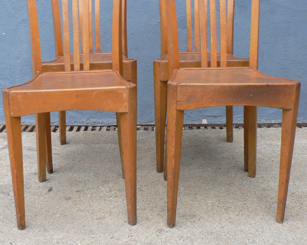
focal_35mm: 50
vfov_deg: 30.2
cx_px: 132
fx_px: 454
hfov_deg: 37.3
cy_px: 98
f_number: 2.8
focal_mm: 6
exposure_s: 1/30
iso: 80
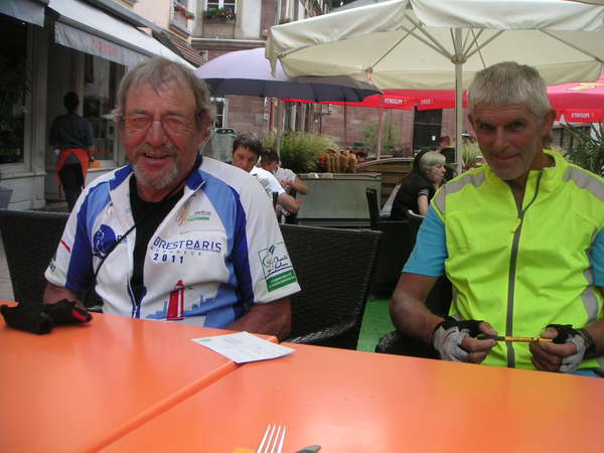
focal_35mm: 38
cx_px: 302
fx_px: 663
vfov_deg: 37.7
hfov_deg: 49.0
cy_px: 226
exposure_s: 1/350
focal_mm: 6
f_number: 2.8
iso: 50
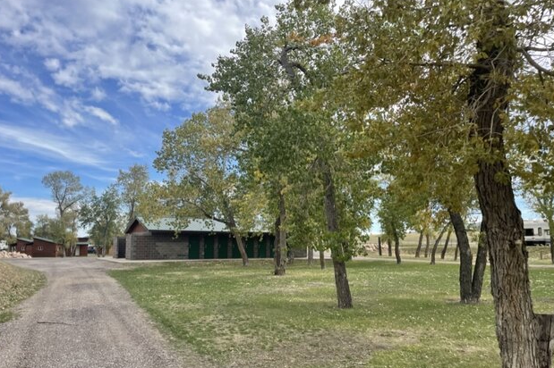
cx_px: 277
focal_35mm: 28
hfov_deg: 65.5
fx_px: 431
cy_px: 209
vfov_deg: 46.2
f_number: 1.6
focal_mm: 4.2
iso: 32
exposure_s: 1/2398
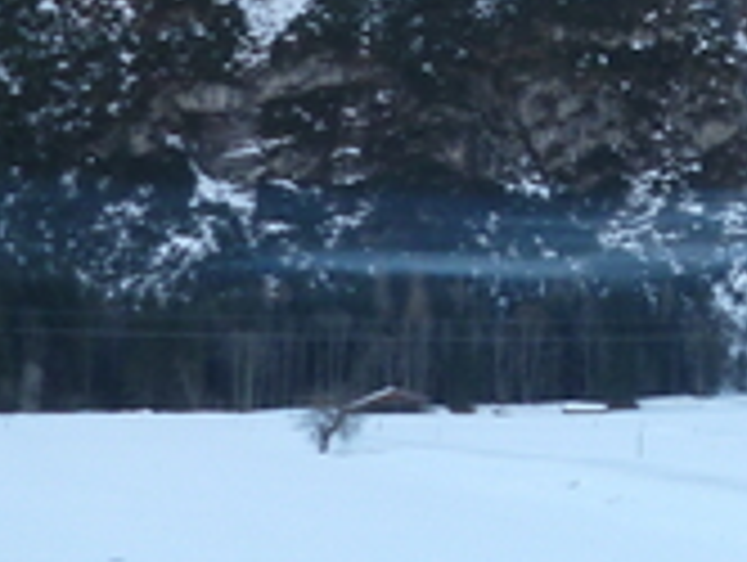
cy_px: 121
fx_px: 2183
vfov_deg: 14.6
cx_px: 1323
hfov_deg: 16.4
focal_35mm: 101
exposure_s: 1/160
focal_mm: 5
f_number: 3.3
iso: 100
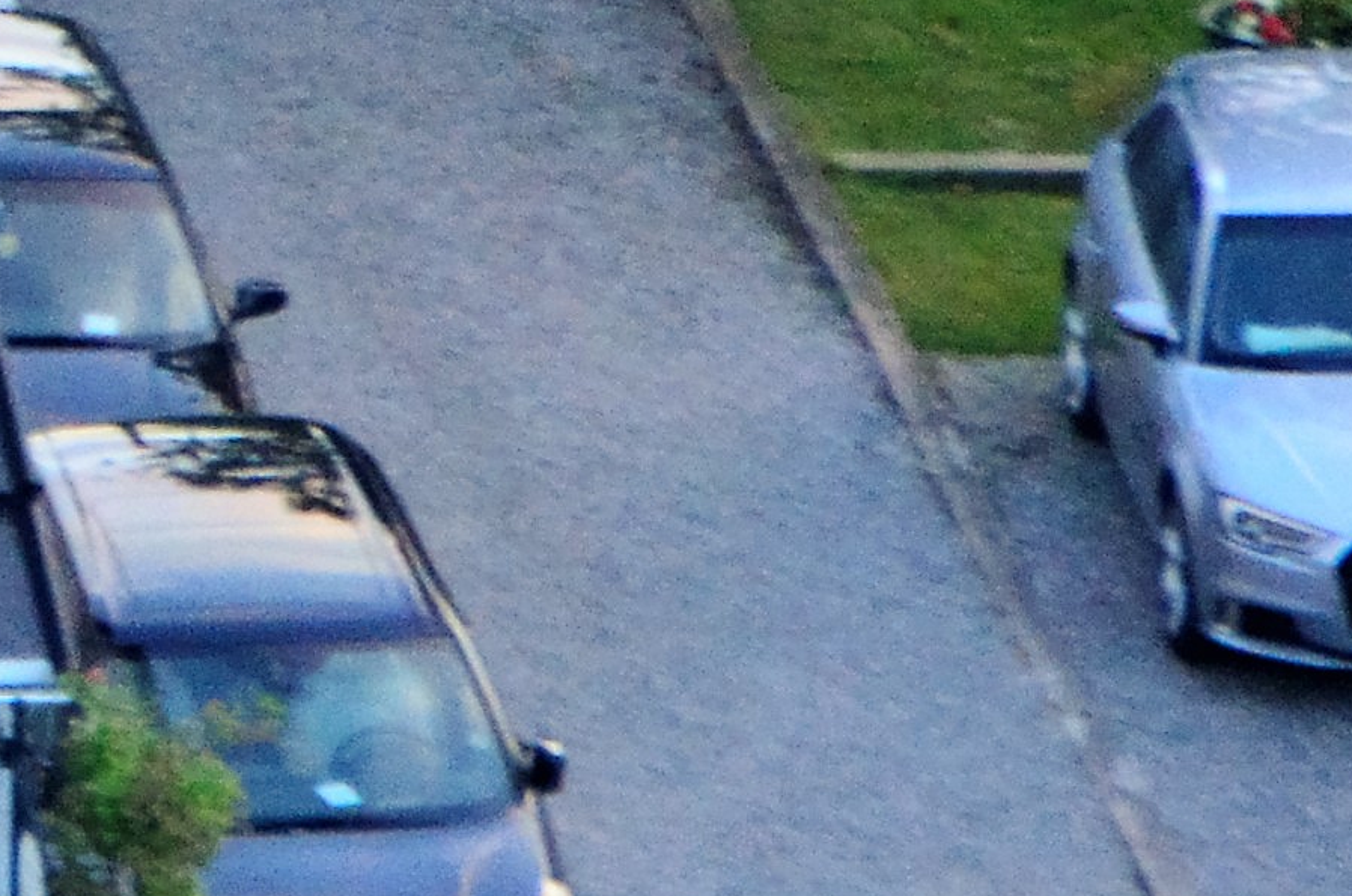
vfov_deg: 1.0
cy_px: -506
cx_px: -1638
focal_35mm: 1400
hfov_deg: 1.5
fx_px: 52475
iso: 2500
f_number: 6
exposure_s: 1/125
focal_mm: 170
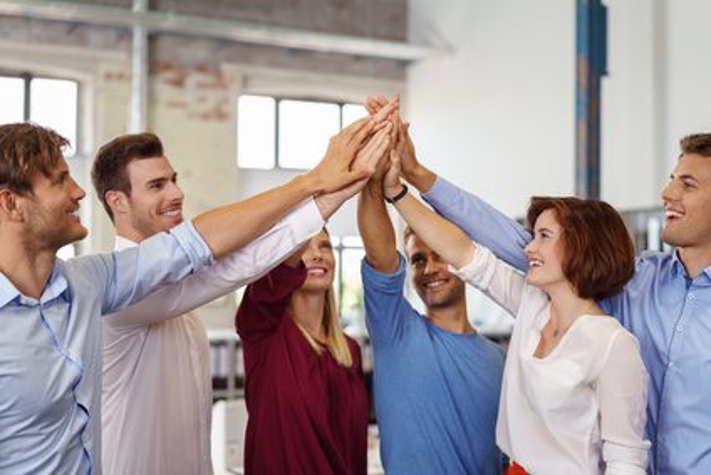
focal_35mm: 55
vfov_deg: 24.6
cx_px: 356
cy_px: 238
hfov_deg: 36.2
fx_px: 1087
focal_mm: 55
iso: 100
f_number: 2.2
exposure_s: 1/160
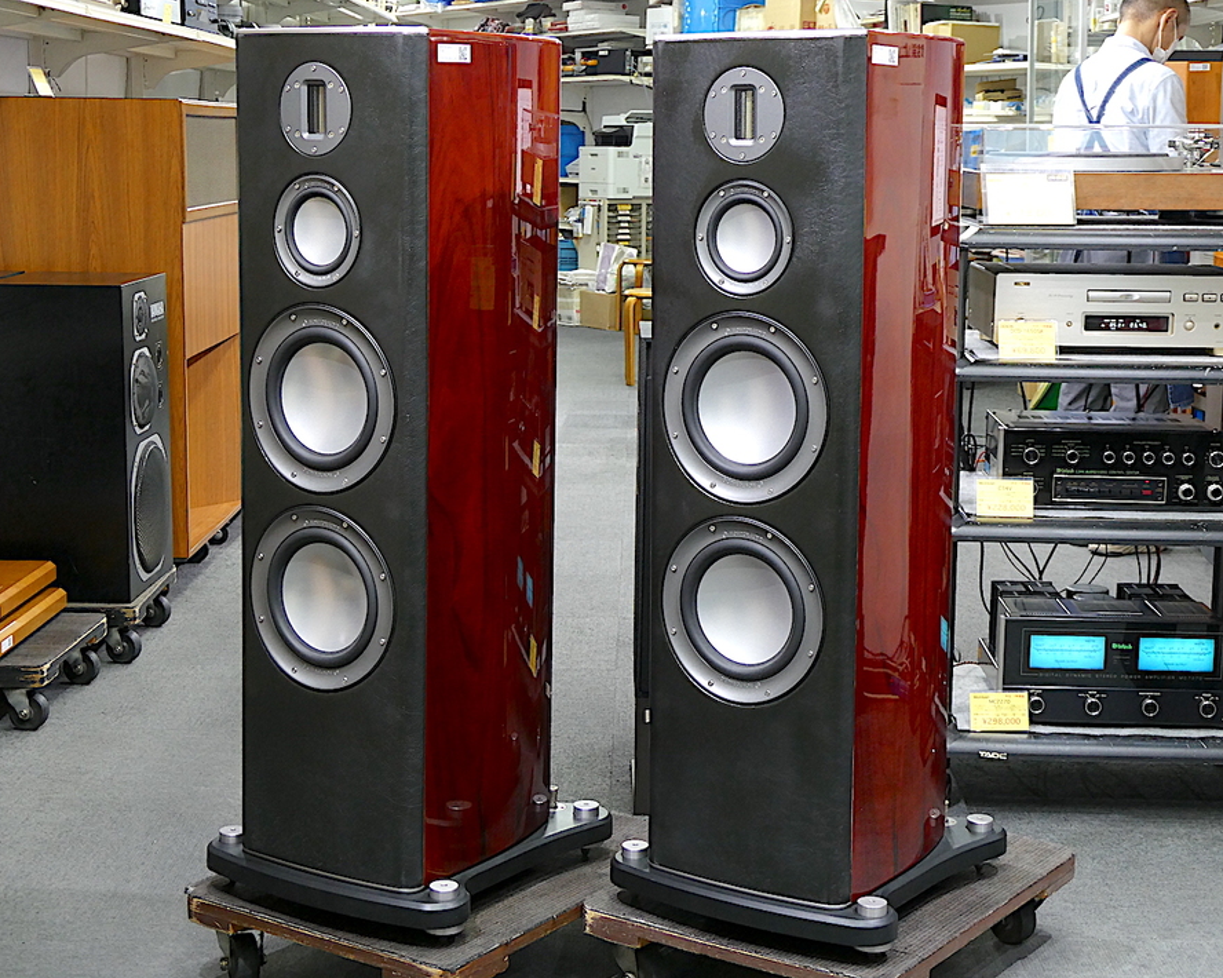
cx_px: 569
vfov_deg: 26.7
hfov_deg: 33.0
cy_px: 485
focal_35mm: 57
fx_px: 2063
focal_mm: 9.6
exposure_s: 1/5
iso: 200
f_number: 4.1
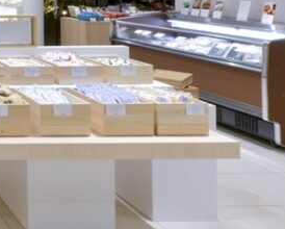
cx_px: -182
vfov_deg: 28.4
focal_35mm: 49
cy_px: -15
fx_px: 414
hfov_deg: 24.7
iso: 100
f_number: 18
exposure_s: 1/2
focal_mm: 14
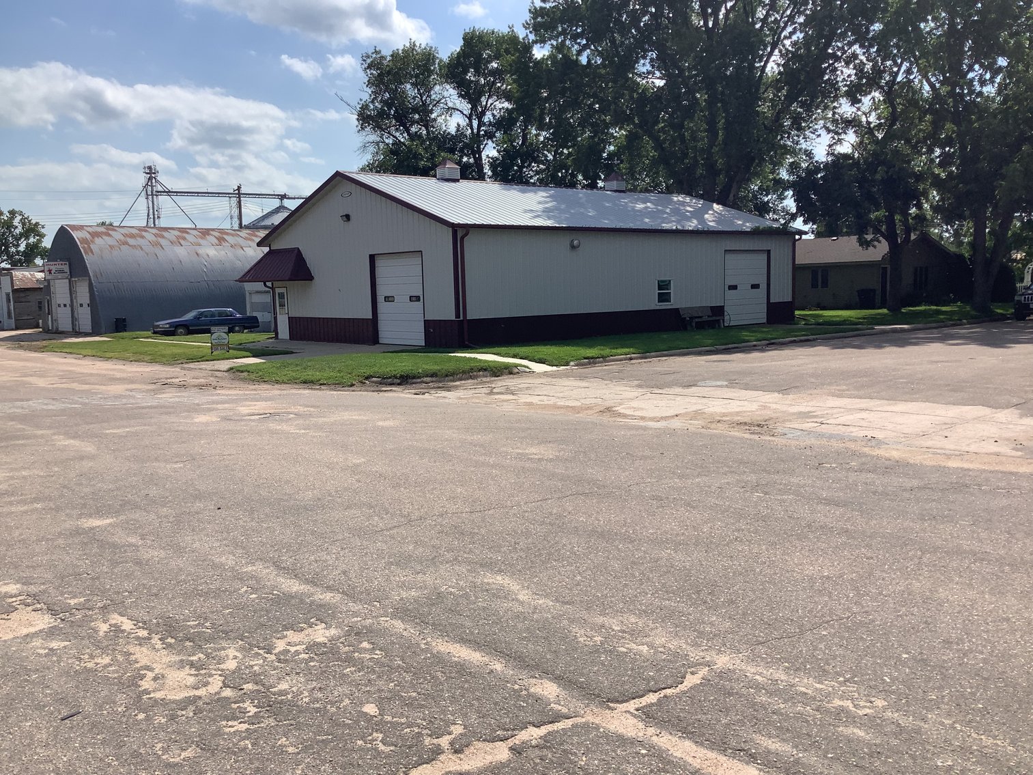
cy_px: 388
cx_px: 516
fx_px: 925
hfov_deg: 58.3
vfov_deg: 45.4
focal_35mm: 31
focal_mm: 3.3
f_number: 2.4
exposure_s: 1/2146
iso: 25
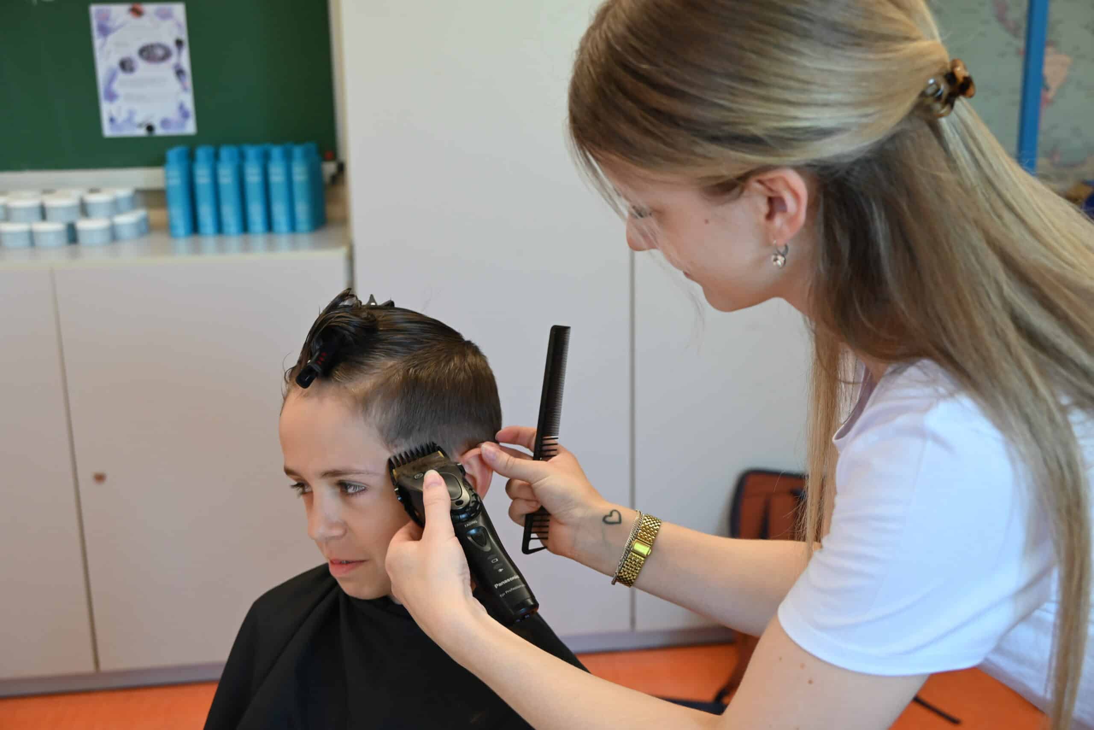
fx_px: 1246
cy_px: 365
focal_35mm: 41
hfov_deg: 47.4
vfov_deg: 32.7
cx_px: 547
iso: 1600
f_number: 5
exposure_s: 1/125
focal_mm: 41
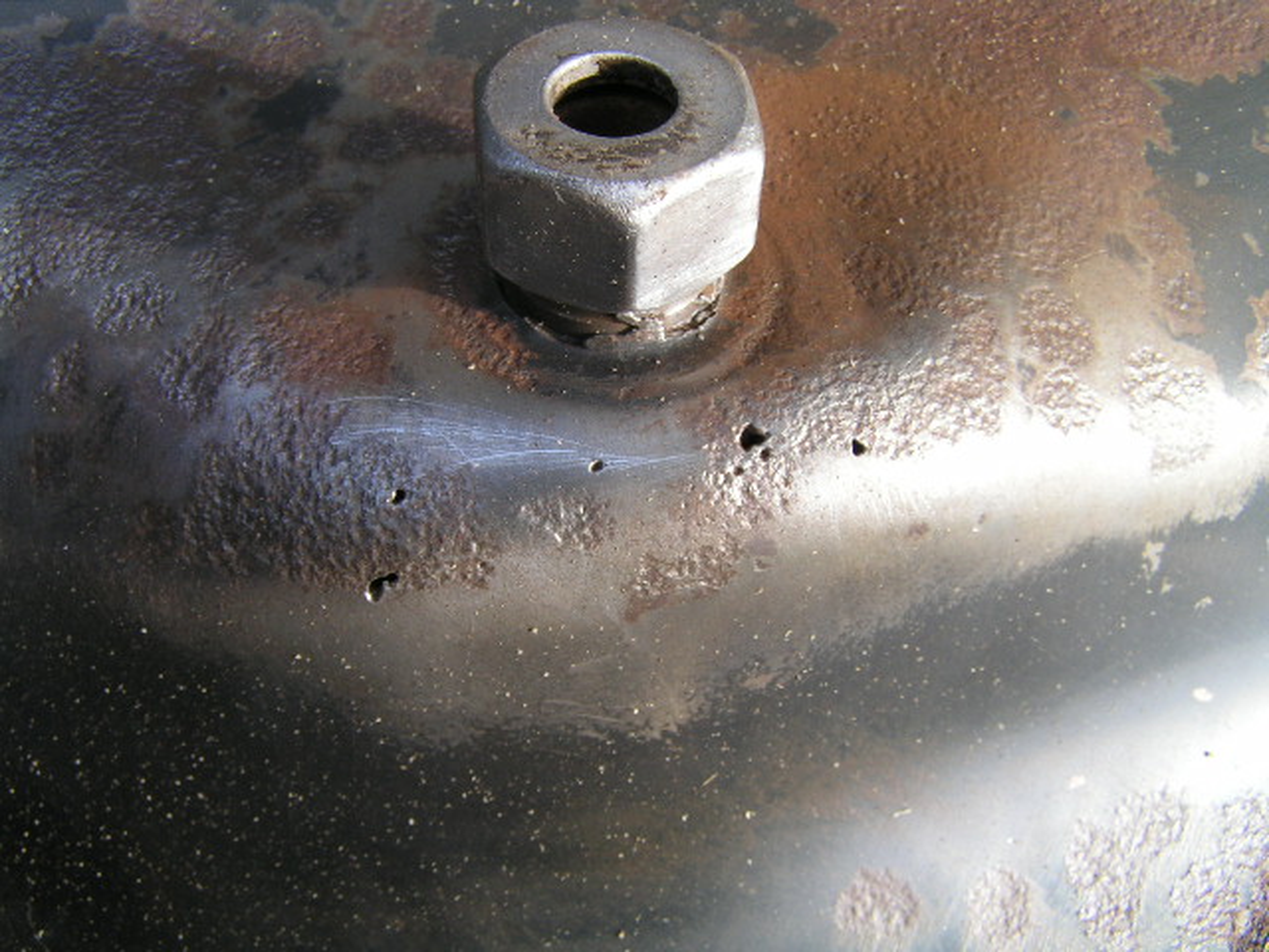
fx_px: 1393
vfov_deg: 37.7
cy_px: 476
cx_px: 634
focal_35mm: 38
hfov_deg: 49.0
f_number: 5.6
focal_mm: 6.3
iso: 50
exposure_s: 1/50
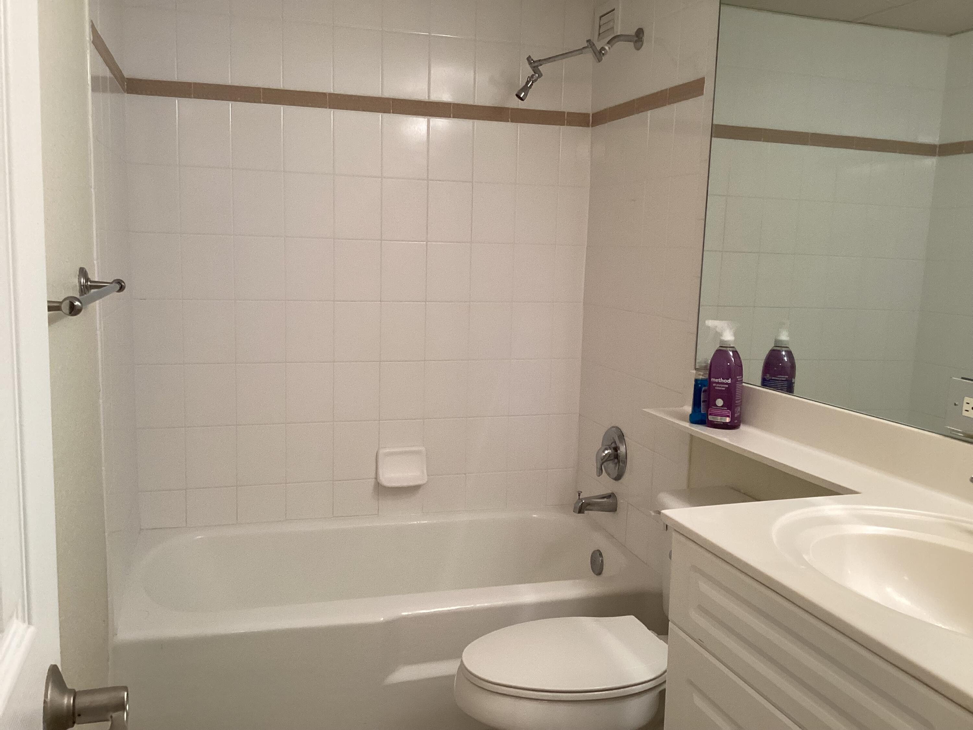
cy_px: 365
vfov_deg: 45.4
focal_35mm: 31
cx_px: 486
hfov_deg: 58.4
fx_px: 871
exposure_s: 1/60
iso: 160
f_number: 2.4
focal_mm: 3.3
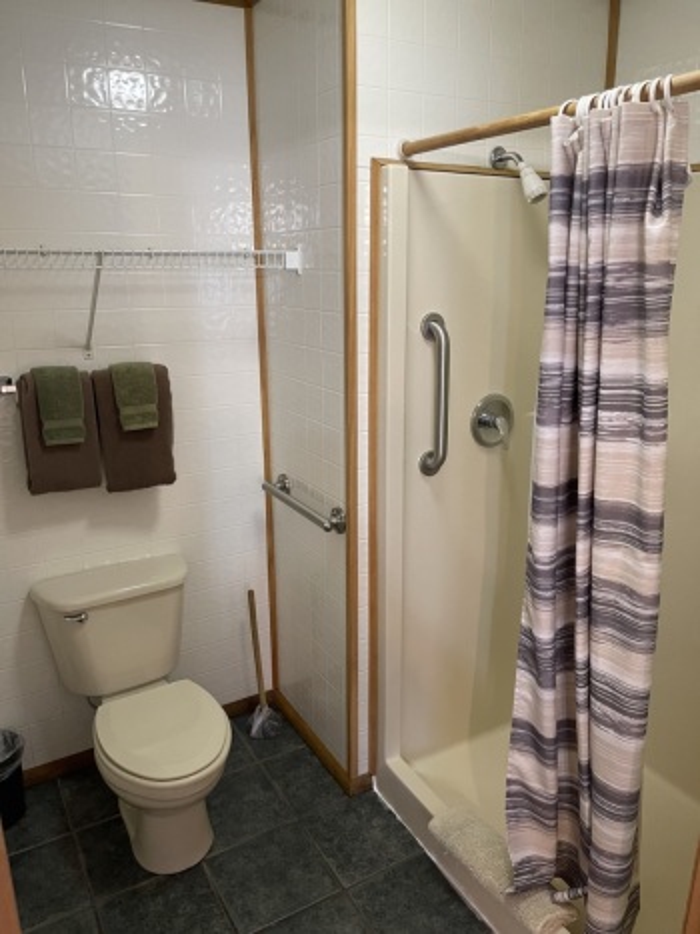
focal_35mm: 25
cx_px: 350
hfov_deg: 54.9
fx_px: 674
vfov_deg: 69.4
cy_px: 467
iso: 320
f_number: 1.6
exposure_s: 1/60
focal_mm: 5.1
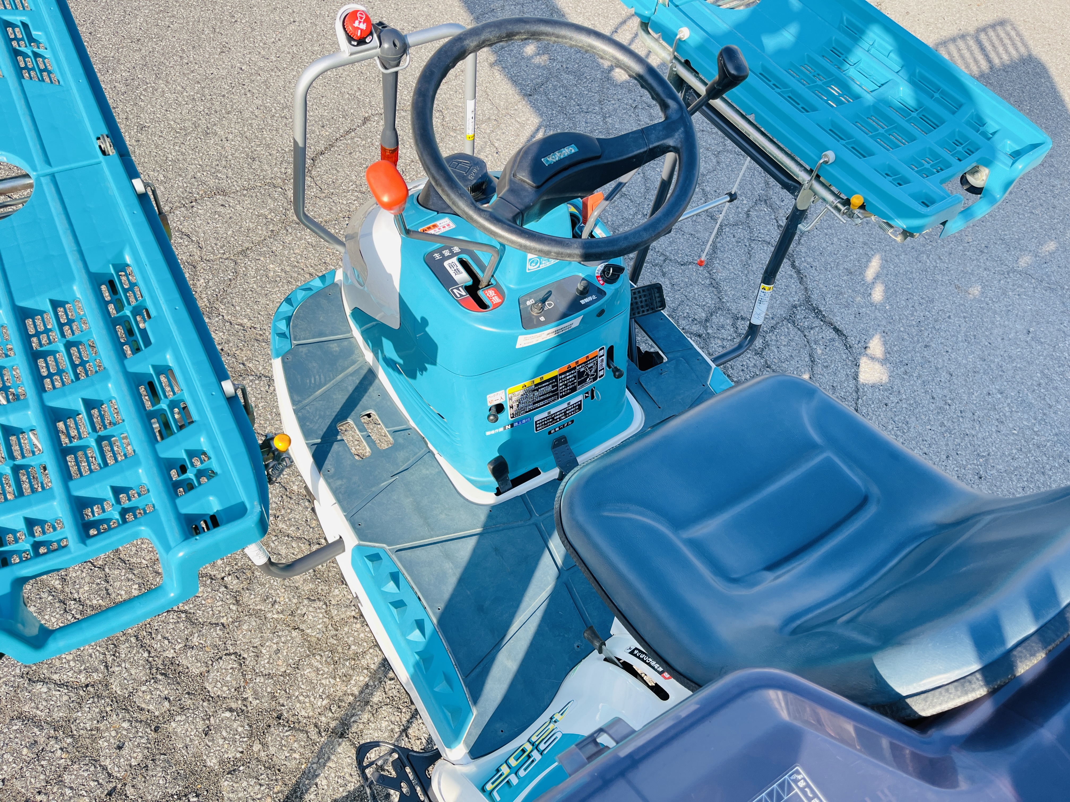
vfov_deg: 53.1
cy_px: 401
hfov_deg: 67.3
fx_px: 804
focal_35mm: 26
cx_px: 535
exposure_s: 1/471
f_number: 1.6
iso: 50
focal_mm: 5.1
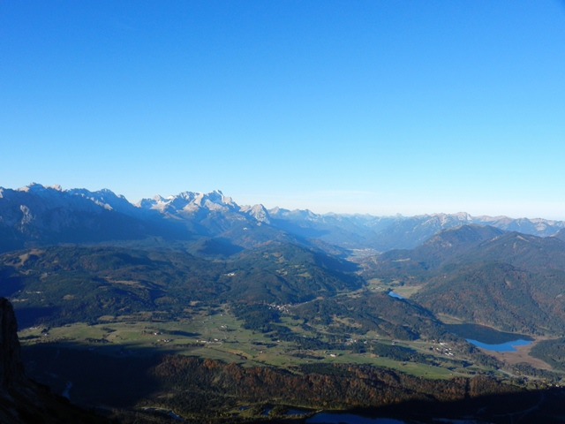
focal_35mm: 33
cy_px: 212
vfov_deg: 42.9
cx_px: 282
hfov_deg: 55.4
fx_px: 539
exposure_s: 1/1250
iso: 160
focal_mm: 5.9
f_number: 3.8
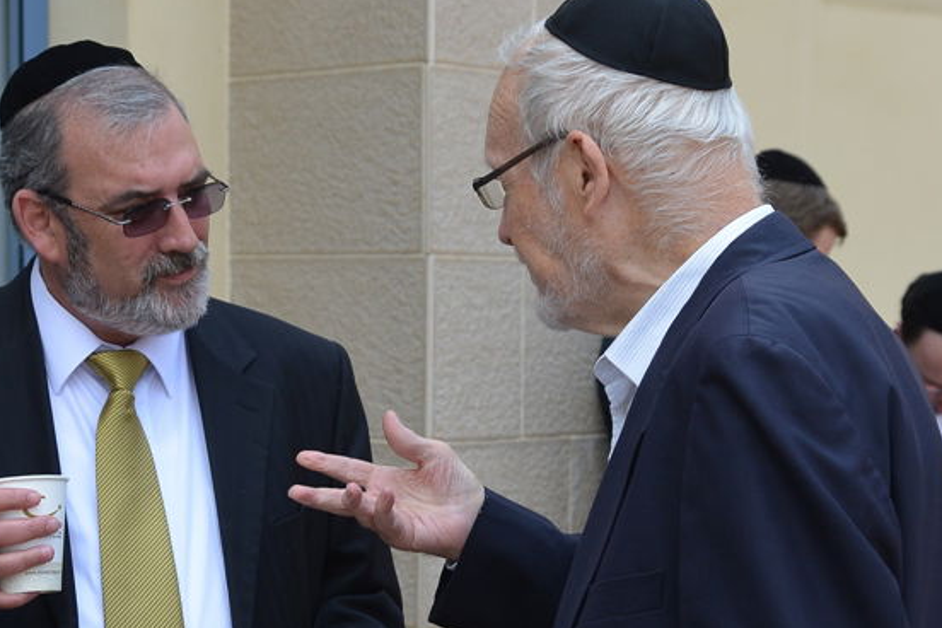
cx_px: 444
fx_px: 2407
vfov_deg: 14.8
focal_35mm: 92
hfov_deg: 22.1
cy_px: 416
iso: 400
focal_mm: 45
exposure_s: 1/800
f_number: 5.6
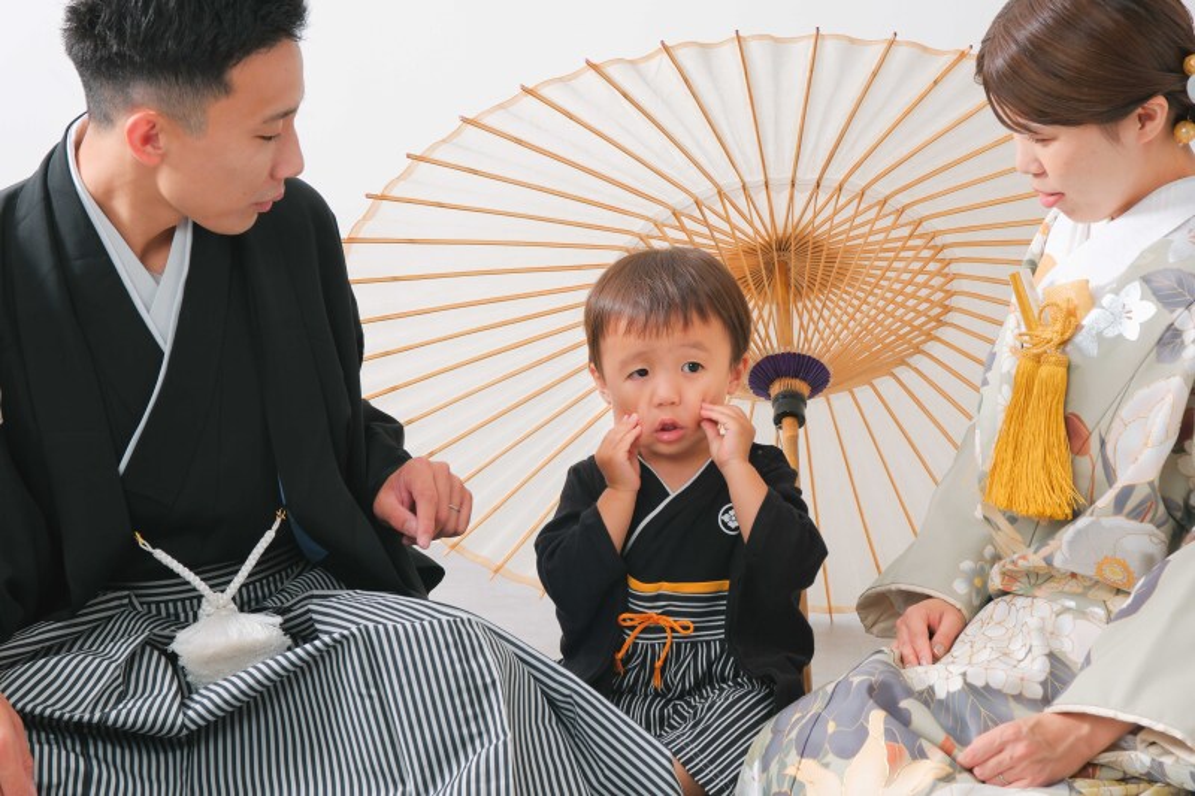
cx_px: 598
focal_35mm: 77
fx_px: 2555
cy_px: 398
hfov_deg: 26.3
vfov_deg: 17.7
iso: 200
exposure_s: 1/160
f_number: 5.6
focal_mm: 51.4
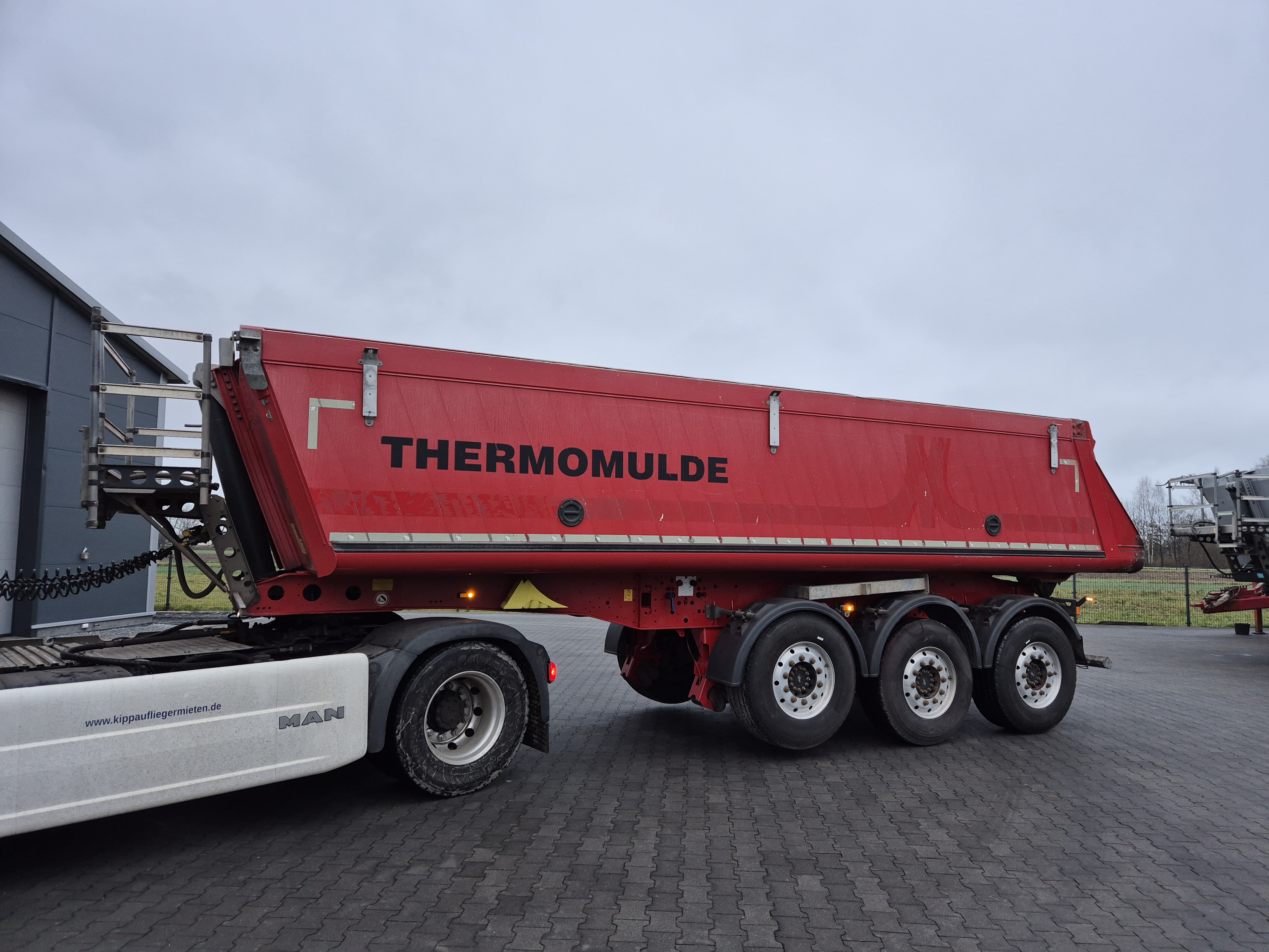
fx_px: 843
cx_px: 634
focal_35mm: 23
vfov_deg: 58.9
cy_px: 476
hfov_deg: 73.9
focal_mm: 5.4
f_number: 1.8
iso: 200
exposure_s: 1/180
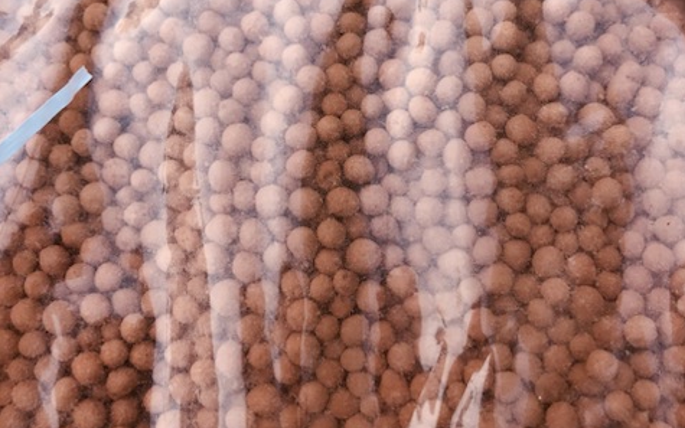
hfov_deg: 49.3
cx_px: 345
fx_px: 747
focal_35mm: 40
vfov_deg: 31.7
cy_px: 134
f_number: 1.8
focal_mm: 3.99
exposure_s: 1/369
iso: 20
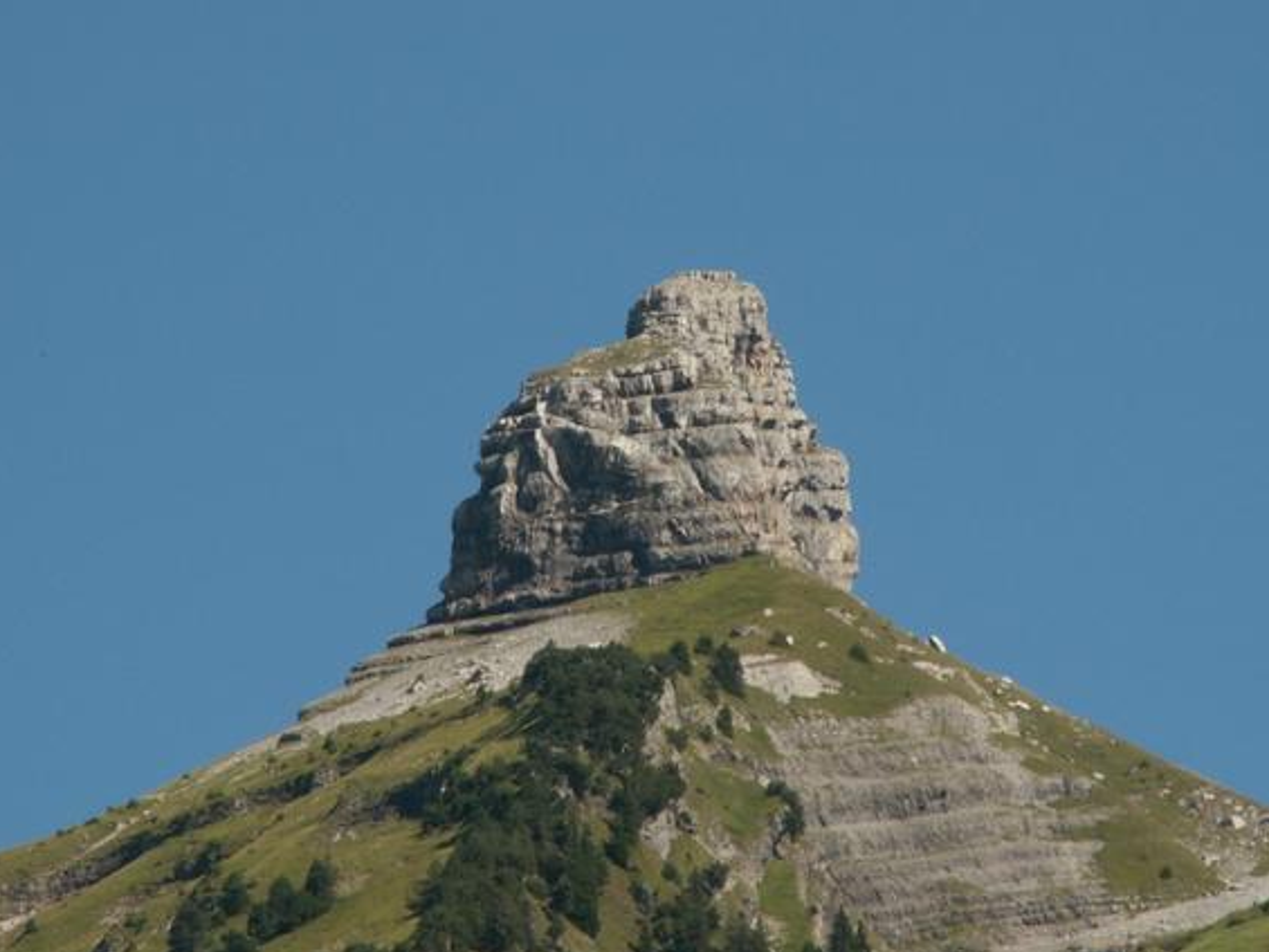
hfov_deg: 7.7
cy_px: 429
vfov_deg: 5.8
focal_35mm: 256
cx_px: 660
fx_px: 9387
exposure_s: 1/125
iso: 50
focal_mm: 37.02
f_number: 7.1
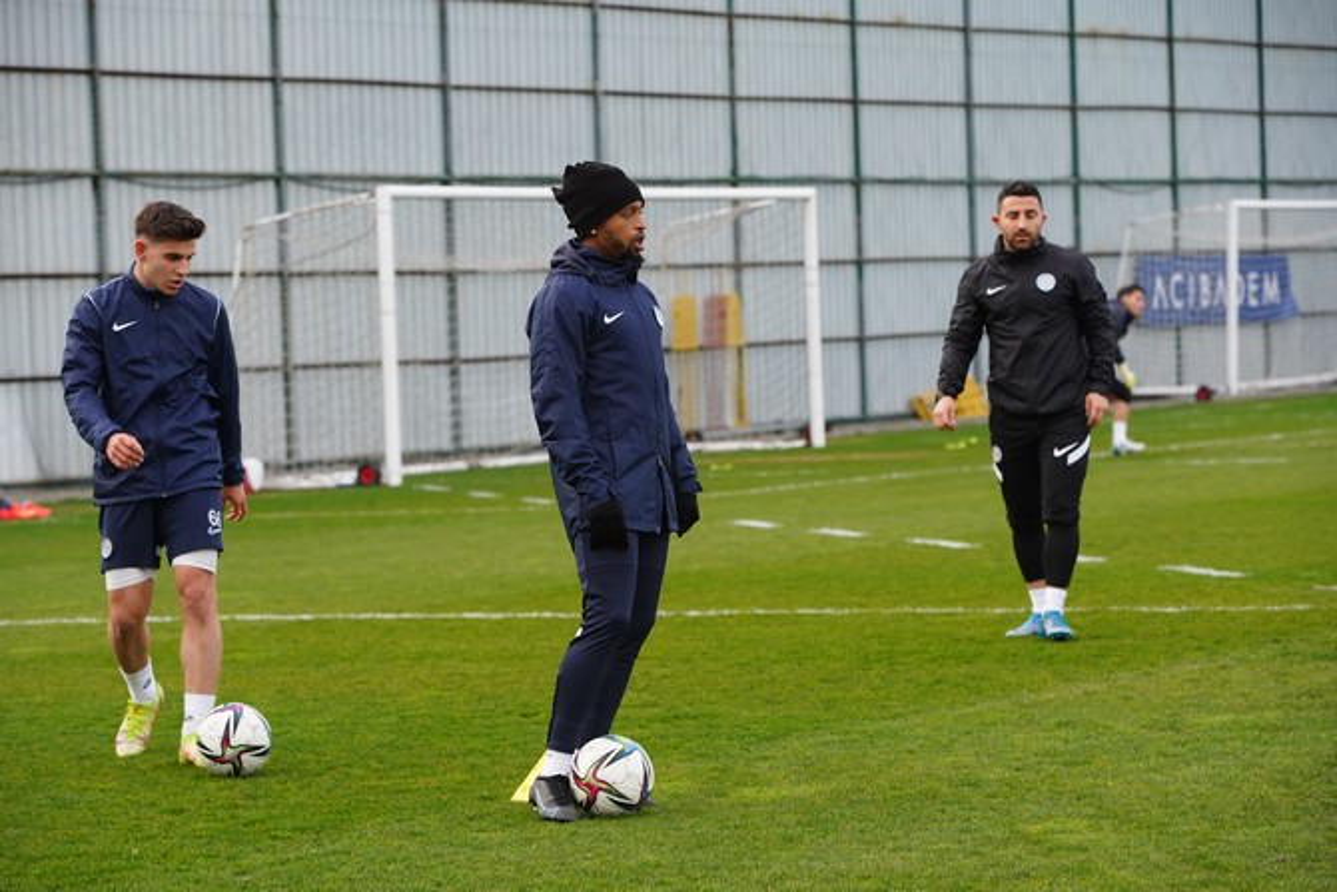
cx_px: 668
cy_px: 446
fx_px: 4829
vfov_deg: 10.6
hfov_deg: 15.8
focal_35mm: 130
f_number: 5.6
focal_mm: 130
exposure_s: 1/640
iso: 2000
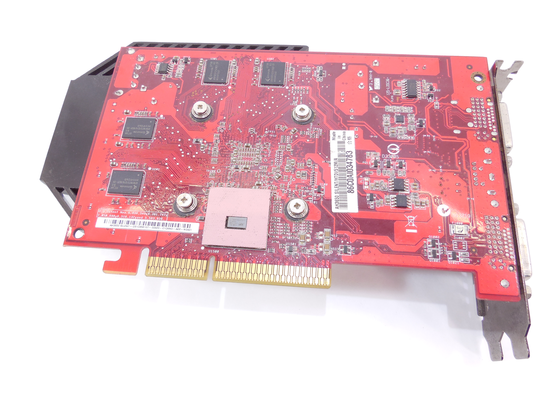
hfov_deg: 69.4
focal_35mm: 25
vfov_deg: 54.9
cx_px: 280
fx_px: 404
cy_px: 210
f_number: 3.1
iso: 125
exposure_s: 1/30
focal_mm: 4.5
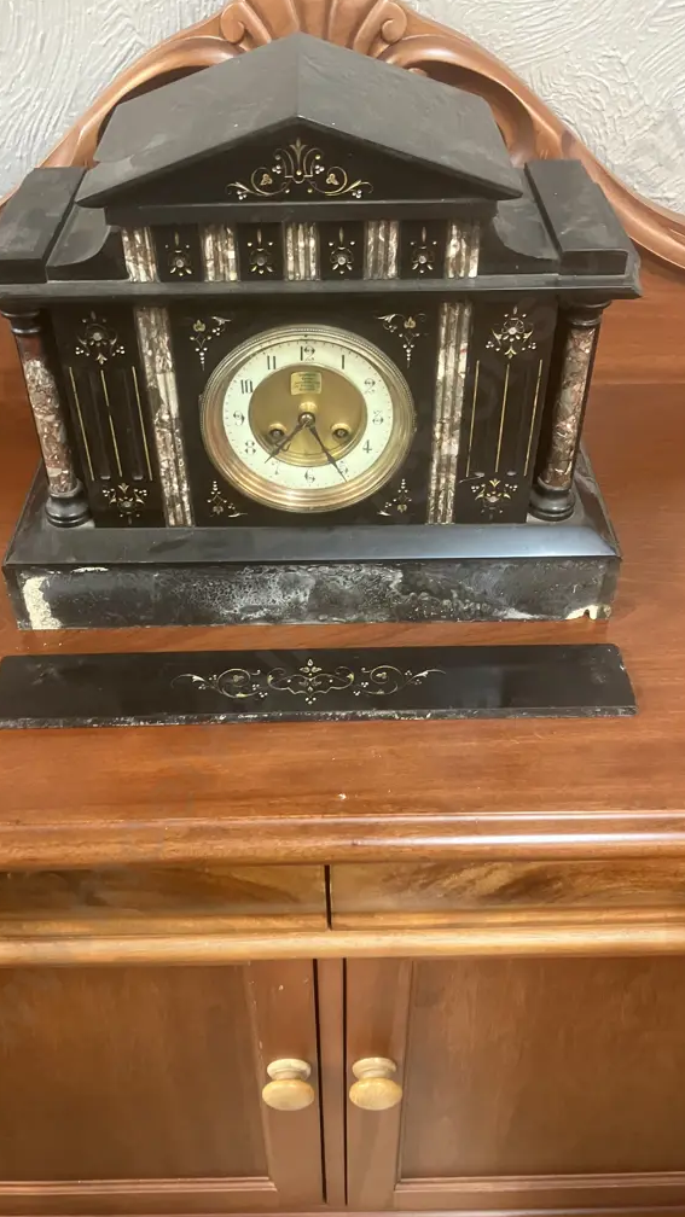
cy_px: 608
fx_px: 1001
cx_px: 315
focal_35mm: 31
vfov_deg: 62.6
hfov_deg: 37.8
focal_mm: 3.99
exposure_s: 1/25
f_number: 1.8
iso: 320
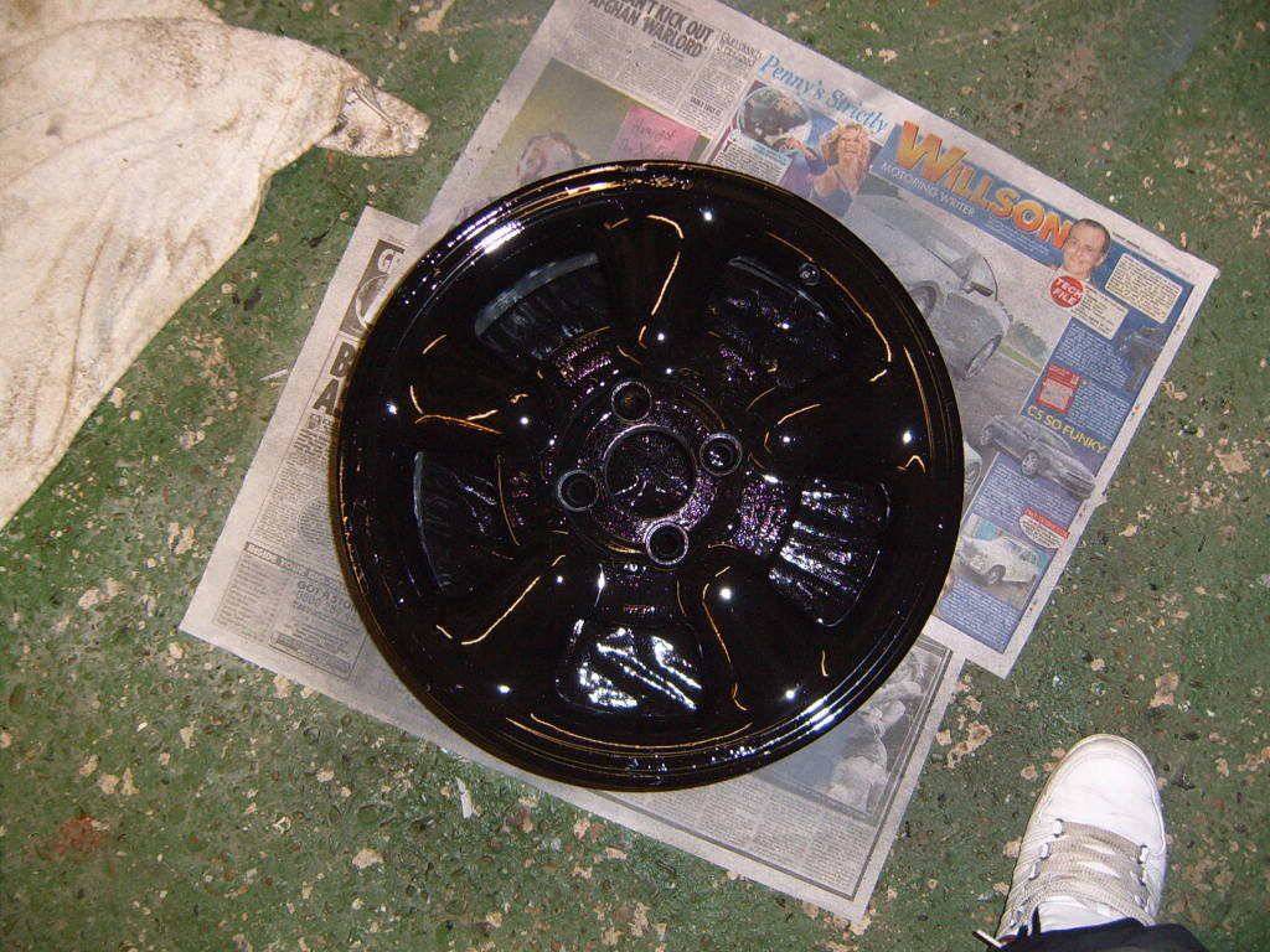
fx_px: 1394
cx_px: 635
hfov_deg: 49.0
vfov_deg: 37.7
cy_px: 476
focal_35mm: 38
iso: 141
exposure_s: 1/30
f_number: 2.8
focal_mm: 5.8
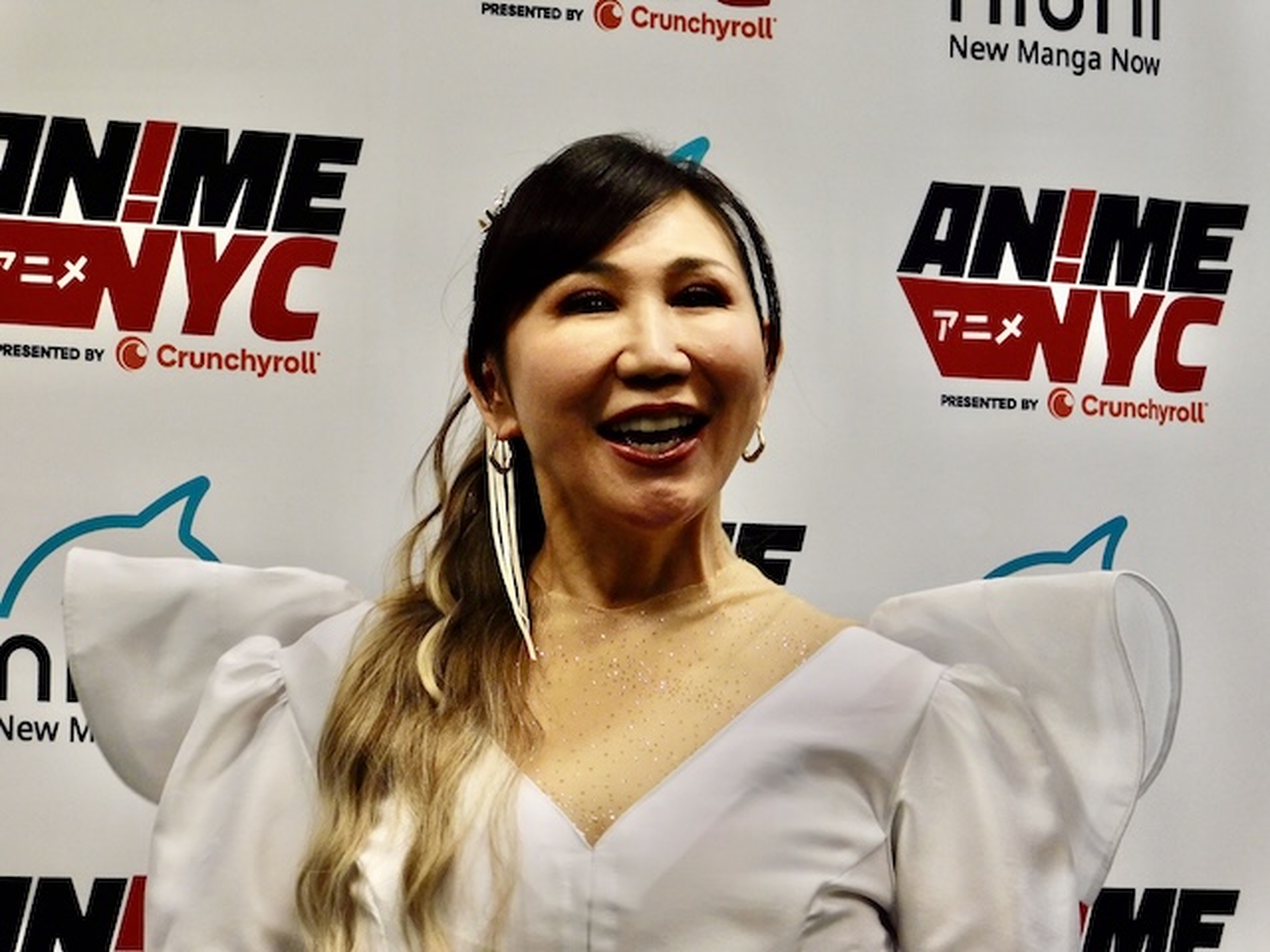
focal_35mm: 148
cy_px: 476
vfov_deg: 10.0
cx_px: 635
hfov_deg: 13.3
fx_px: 5430
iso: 220
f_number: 5.1
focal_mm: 26.3
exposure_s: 1/60
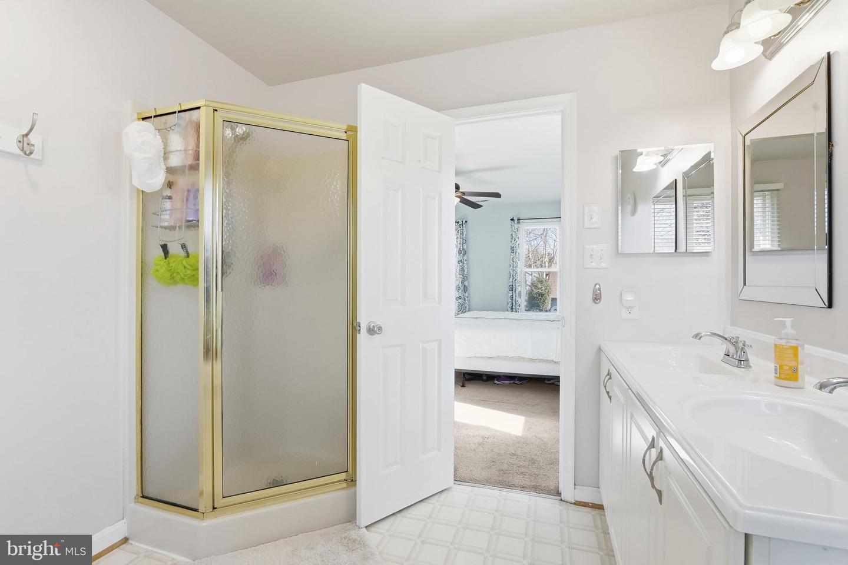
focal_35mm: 16
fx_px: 379
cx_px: 424
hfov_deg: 96.4
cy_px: 282
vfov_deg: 73.4
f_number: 9
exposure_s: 1/2000
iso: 1250
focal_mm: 16.1
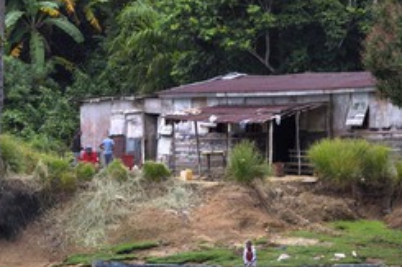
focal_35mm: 309
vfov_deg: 4.4
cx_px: 185
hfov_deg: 6.7
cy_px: 123
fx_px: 3448
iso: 800
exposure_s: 1/800
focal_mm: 180
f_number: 5.6
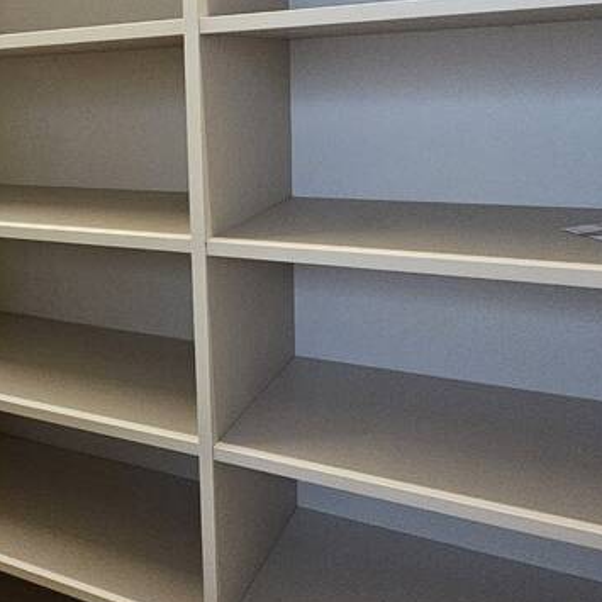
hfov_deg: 44.7
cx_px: 114
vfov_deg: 46.2
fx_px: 689
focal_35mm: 35
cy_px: 181
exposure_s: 1/77.4
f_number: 2.2
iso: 400
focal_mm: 2.2
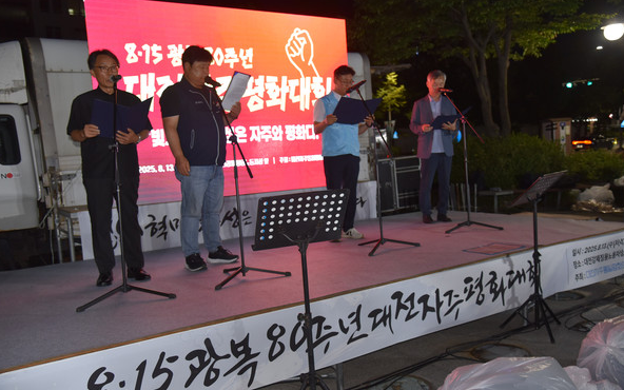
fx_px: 544
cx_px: 313
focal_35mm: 32
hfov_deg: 59.7
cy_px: 204
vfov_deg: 39.4
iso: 1400
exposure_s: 1/60
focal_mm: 31
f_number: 4
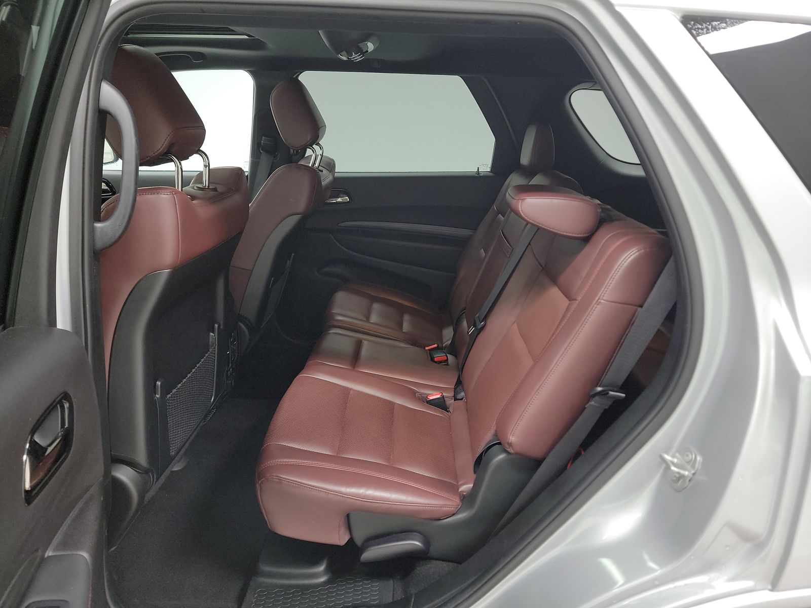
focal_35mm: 24
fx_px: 562
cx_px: 406
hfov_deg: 71.6
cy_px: 304
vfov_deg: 56.8
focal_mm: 6.7
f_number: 1.8
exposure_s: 1/59
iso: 258
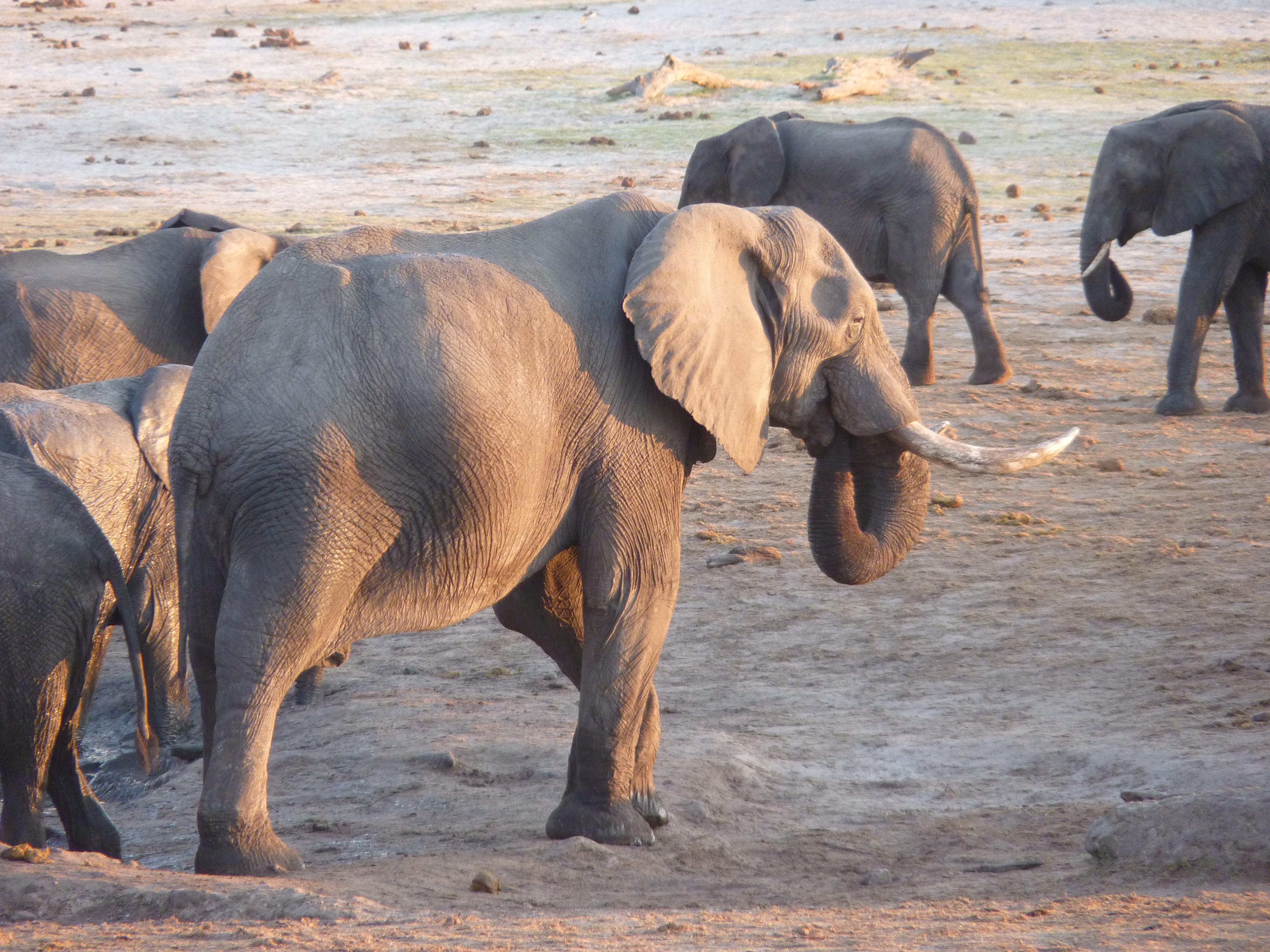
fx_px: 13758
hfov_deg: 5.3
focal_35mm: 375
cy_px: 476
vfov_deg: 4.0
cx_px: 635
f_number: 3.7
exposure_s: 1/100
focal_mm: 66.7
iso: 250
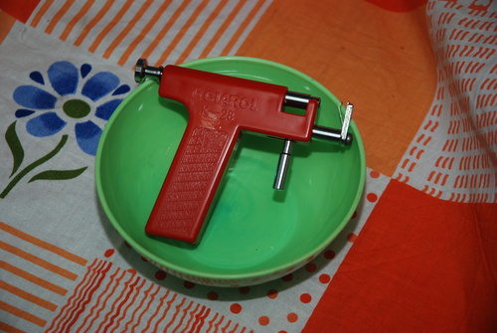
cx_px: 248
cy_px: 166
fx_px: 1452
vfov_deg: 13.1
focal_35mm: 105
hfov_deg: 19.4
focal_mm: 70
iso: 200
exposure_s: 1/125
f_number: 5
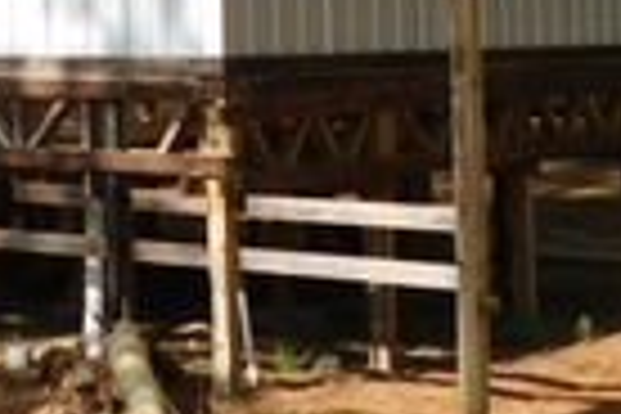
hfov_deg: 17.4
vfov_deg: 11.7
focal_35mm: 113
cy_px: -155
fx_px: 1949
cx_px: -90
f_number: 3.2
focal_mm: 5.3
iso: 125
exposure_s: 1/640
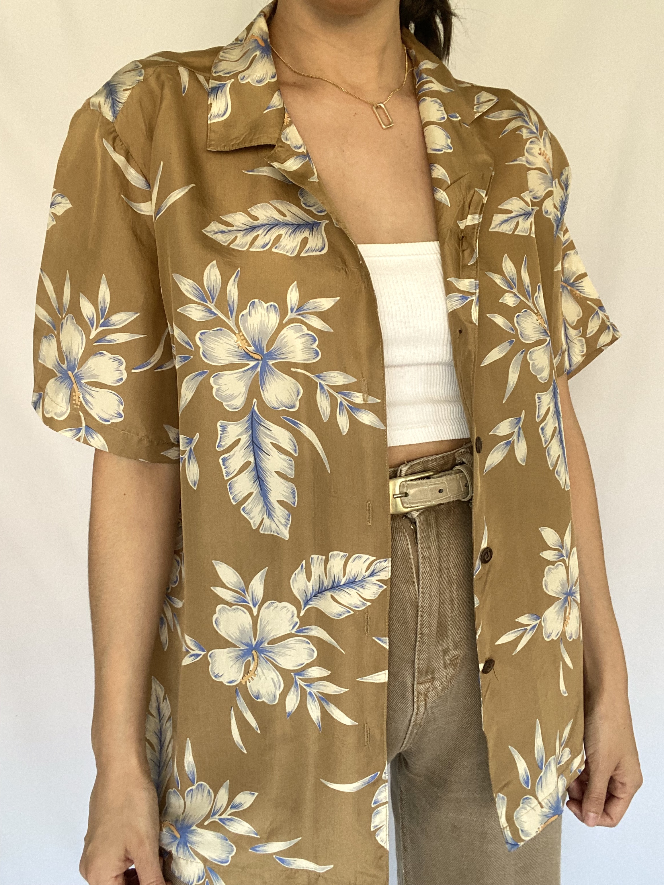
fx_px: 767
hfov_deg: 46.8
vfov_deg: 60.0
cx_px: 332
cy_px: 442
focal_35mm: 30
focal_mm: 2.71
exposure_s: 1/60
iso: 100
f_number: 2.2
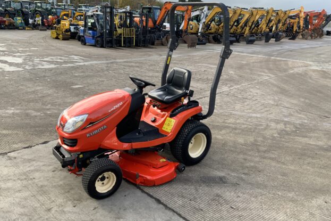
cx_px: 162
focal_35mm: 31
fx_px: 285
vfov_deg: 42.3
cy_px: 106
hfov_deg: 60.3
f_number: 1.8
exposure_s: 1/400
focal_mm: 3
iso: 16
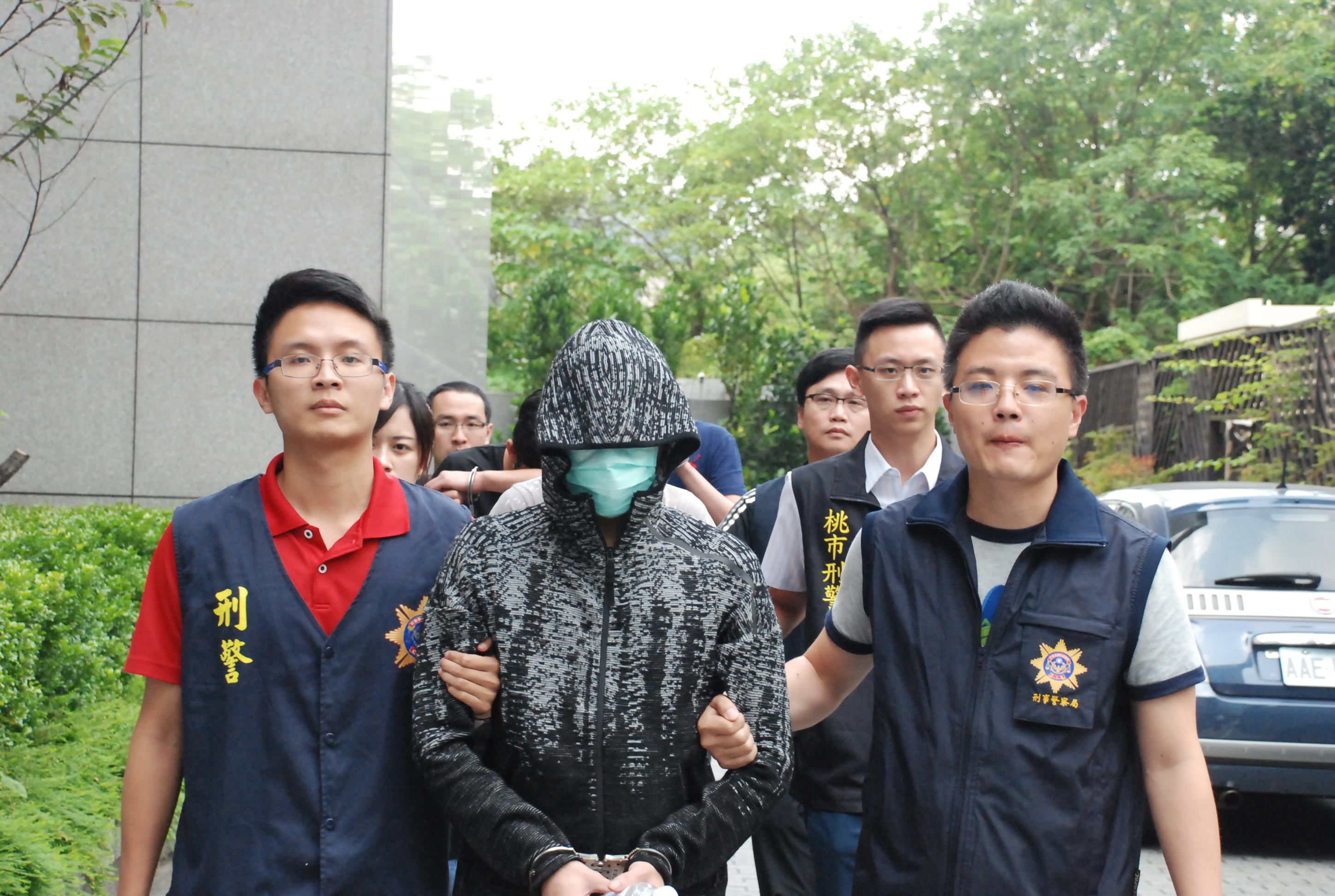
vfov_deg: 19.0
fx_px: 2675
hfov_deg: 28.0
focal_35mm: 72
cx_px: 668
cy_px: 448
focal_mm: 48
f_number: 7.1
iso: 1600
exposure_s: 1/200
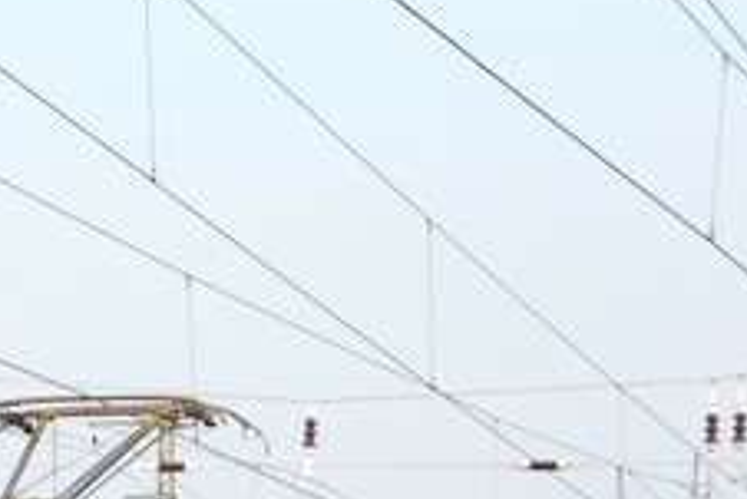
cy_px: 942
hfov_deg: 6.8
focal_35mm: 298
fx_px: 6187
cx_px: -506
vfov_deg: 4.6
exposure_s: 1/449
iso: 100
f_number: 4.2
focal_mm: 14.6
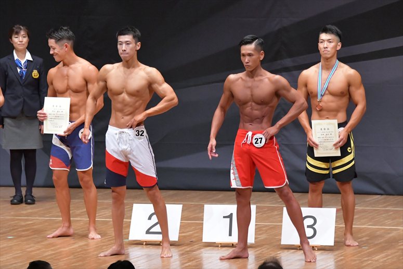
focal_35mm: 270
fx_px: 3021
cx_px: 202
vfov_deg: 5.1
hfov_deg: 7.6
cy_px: 134
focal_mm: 180
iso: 8000
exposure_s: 1/400
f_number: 5.6
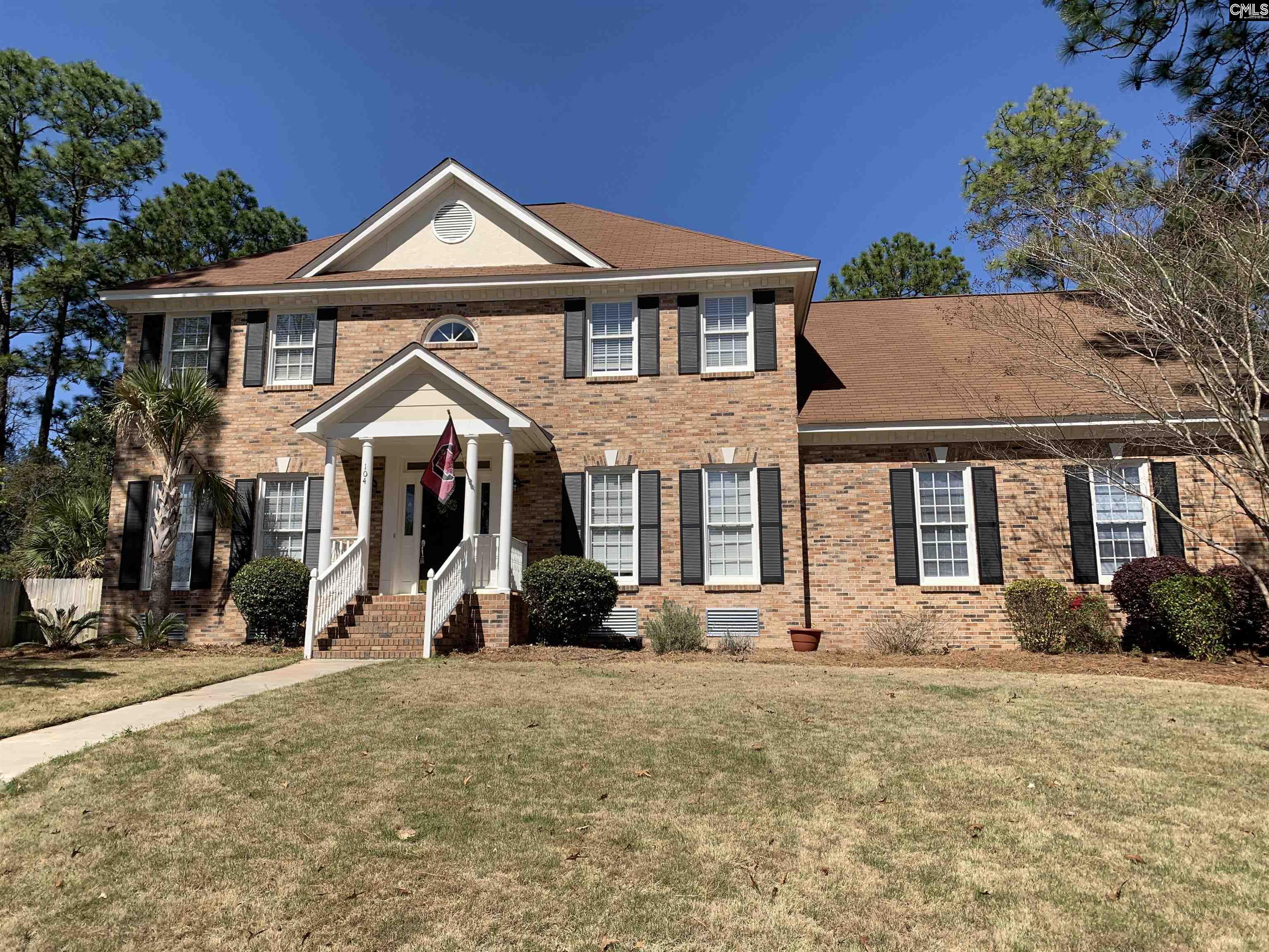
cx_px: 634
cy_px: 476
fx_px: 953
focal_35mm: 26
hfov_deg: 67.3
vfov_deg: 53.1
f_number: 1.8
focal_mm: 4.25
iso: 25
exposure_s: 1/2611
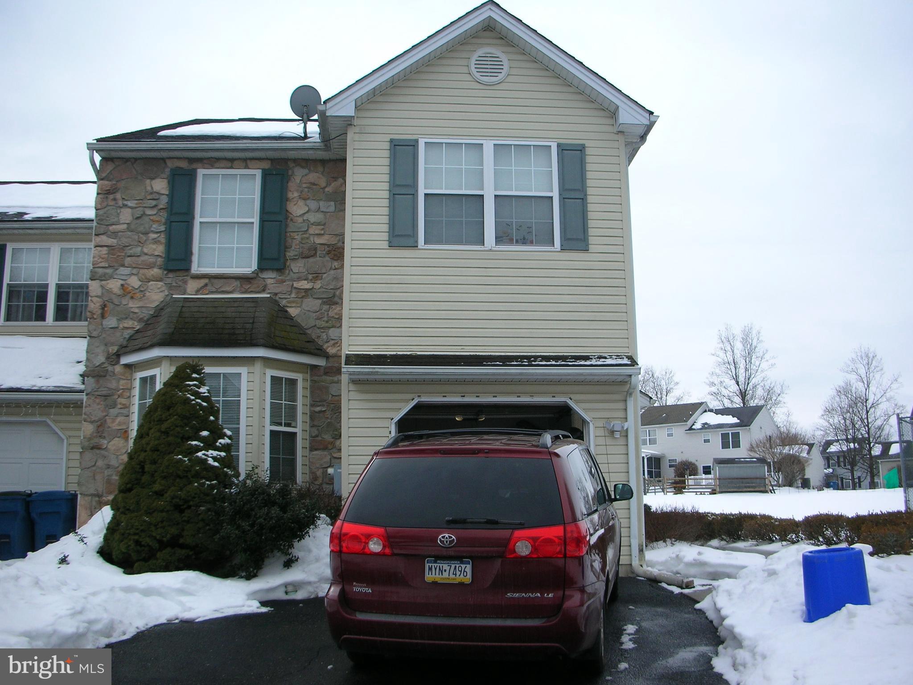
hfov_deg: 52.6
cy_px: 342
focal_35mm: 35
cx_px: 456
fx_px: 923
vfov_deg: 40.7
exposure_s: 1/102
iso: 50
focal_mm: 5.8
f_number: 8.5
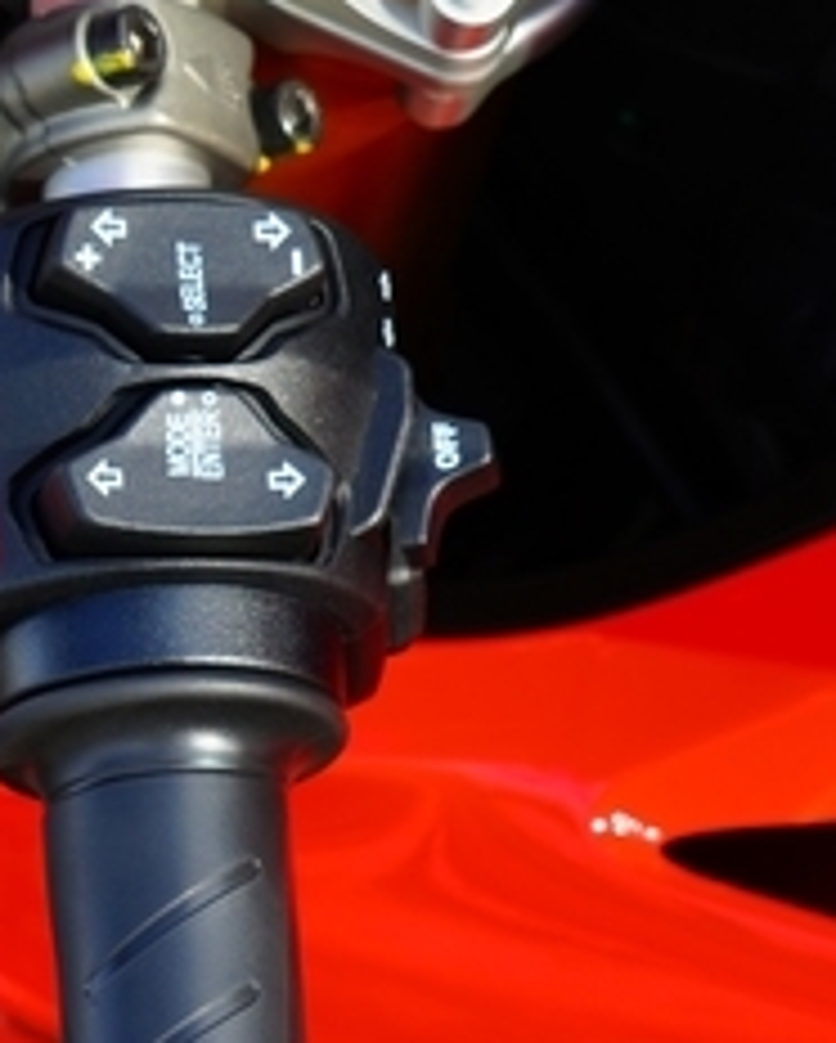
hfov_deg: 10.0
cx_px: -139
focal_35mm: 152
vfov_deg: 12.6
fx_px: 4695
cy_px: 782
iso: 100
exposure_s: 1/90
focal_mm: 47
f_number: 6.7
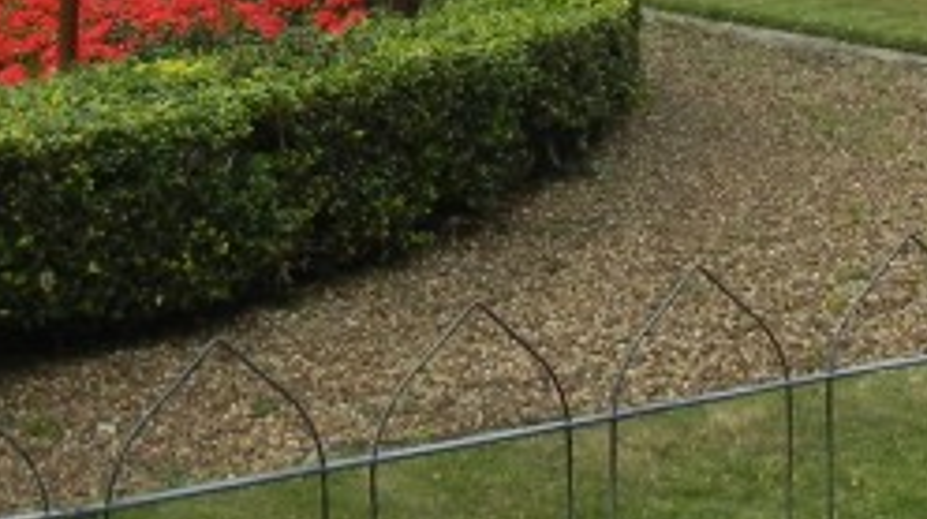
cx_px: 733
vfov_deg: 8.7
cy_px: -347
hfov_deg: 15.8
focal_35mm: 135
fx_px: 3315
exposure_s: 1/942
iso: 160
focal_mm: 5.4
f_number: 3.5
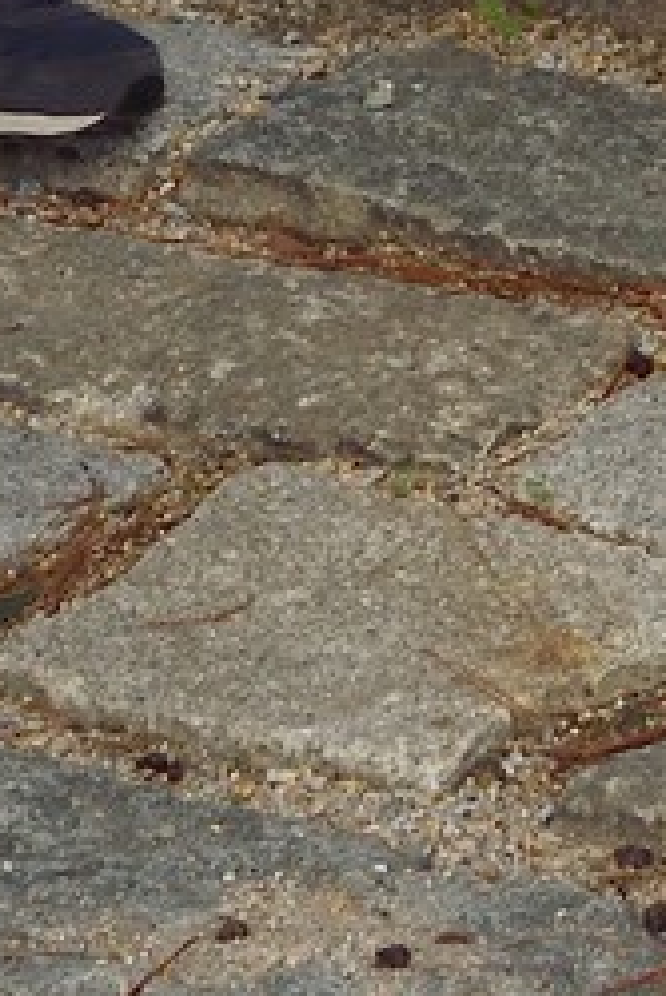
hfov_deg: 5.3
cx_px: 830
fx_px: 7094
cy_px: -1988
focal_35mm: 256
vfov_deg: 7.2
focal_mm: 40
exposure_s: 1/250
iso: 800
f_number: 8
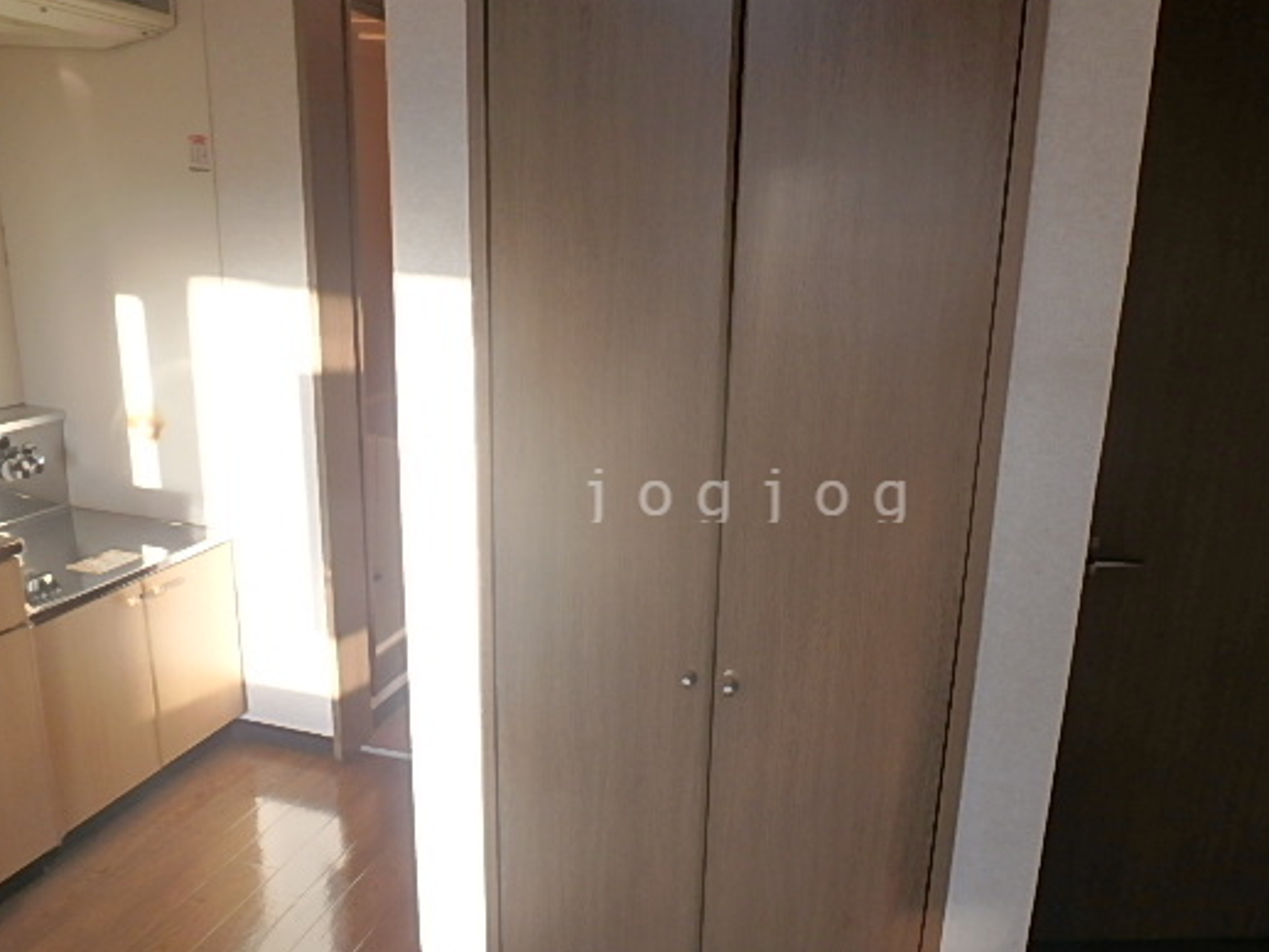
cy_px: 493
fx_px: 953
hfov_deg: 66.7
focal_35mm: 26
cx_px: 751
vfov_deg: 53.1
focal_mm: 3.7
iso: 125
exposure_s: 1/80
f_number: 3.5
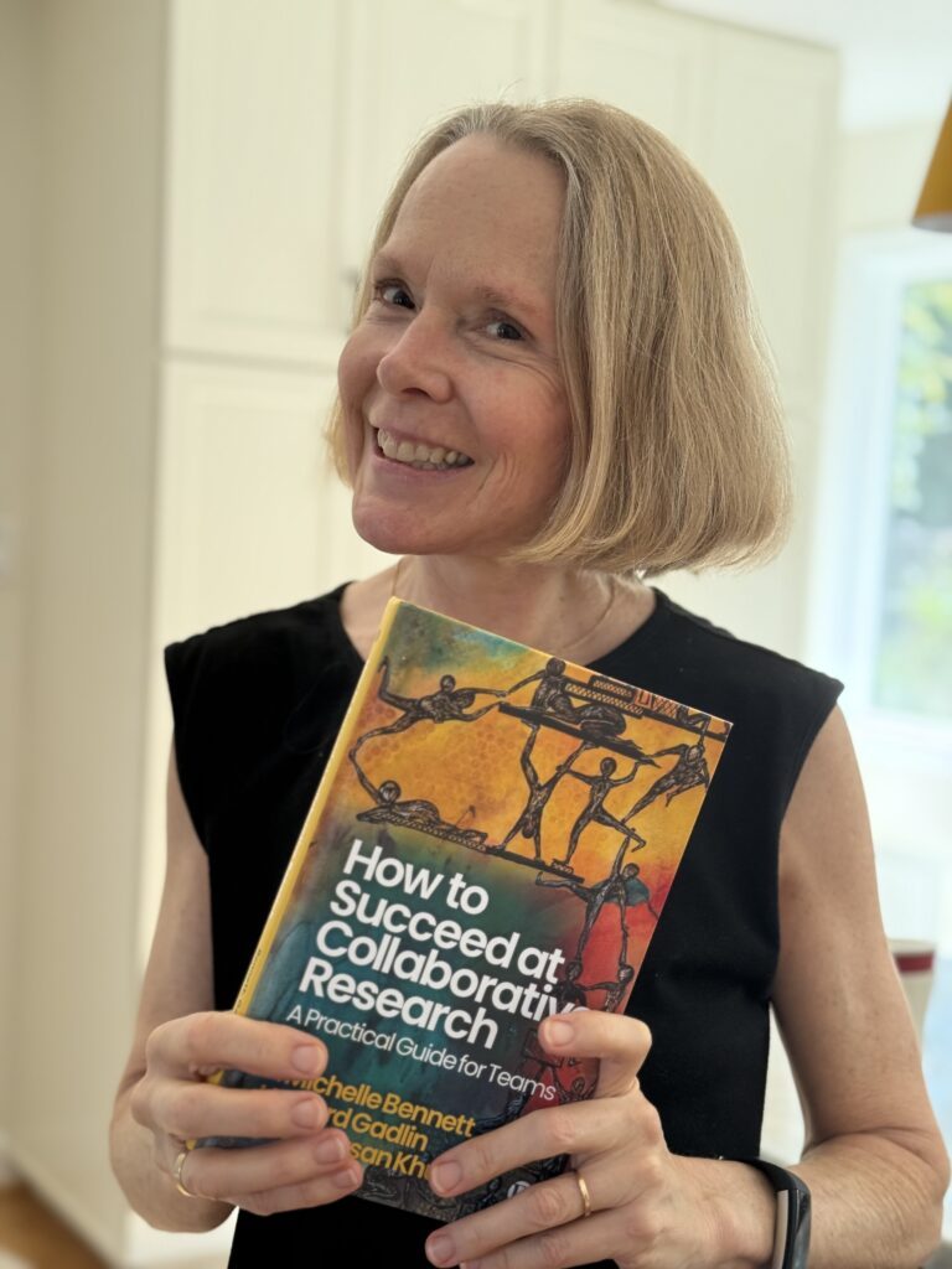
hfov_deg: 30.3
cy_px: 634
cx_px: 476
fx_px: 1760
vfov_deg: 39.7
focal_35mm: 48
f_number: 1.78
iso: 100
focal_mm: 6.76
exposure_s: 1/105
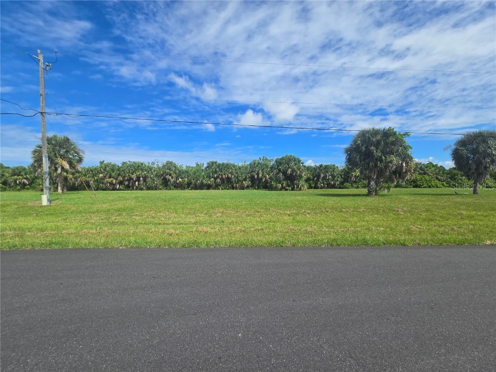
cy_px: 186
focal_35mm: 13
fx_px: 186
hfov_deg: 106.2
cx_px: 248
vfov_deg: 89.9
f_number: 2.2
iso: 50
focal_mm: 2.2
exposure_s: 1/2572
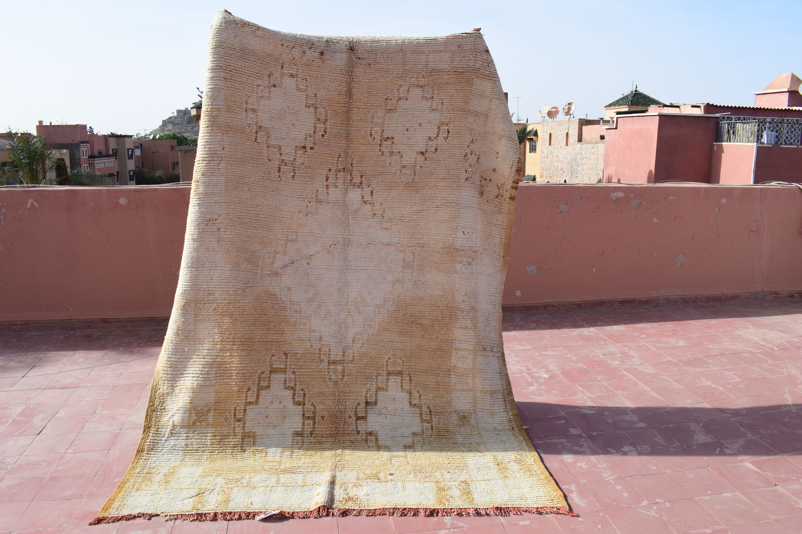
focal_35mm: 27
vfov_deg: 47.9
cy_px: 267
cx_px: 401
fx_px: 601
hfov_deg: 67.4
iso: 400
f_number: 11
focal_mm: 18
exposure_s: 1/400
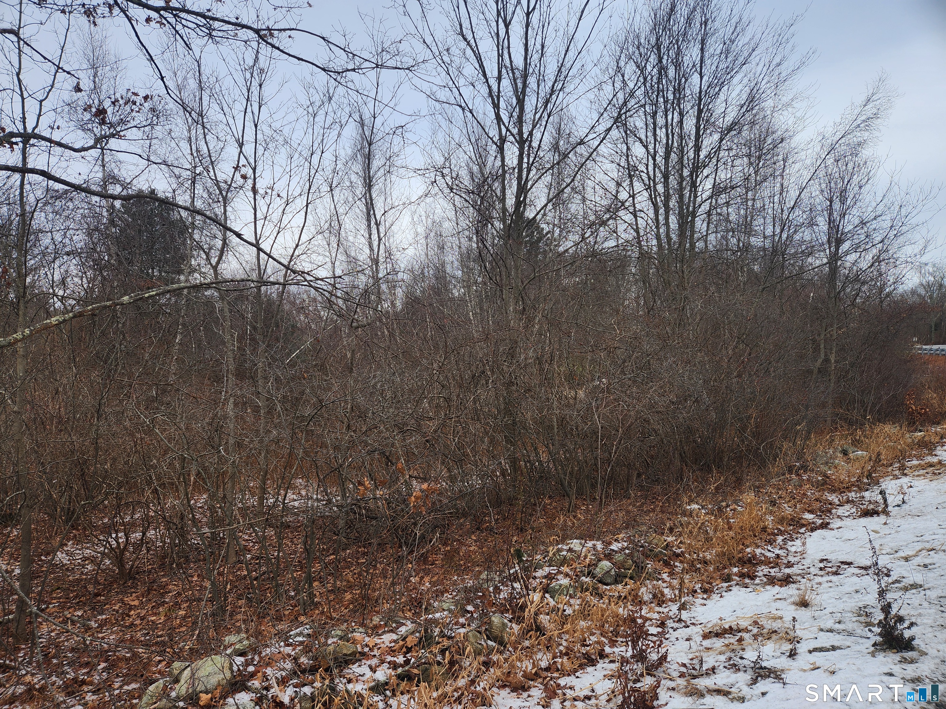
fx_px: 629
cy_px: 354
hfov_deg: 73.9
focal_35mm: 23
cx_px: 473
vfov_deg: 58.9
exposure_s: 1/720
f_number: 1.8
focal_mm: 5.4
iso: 20
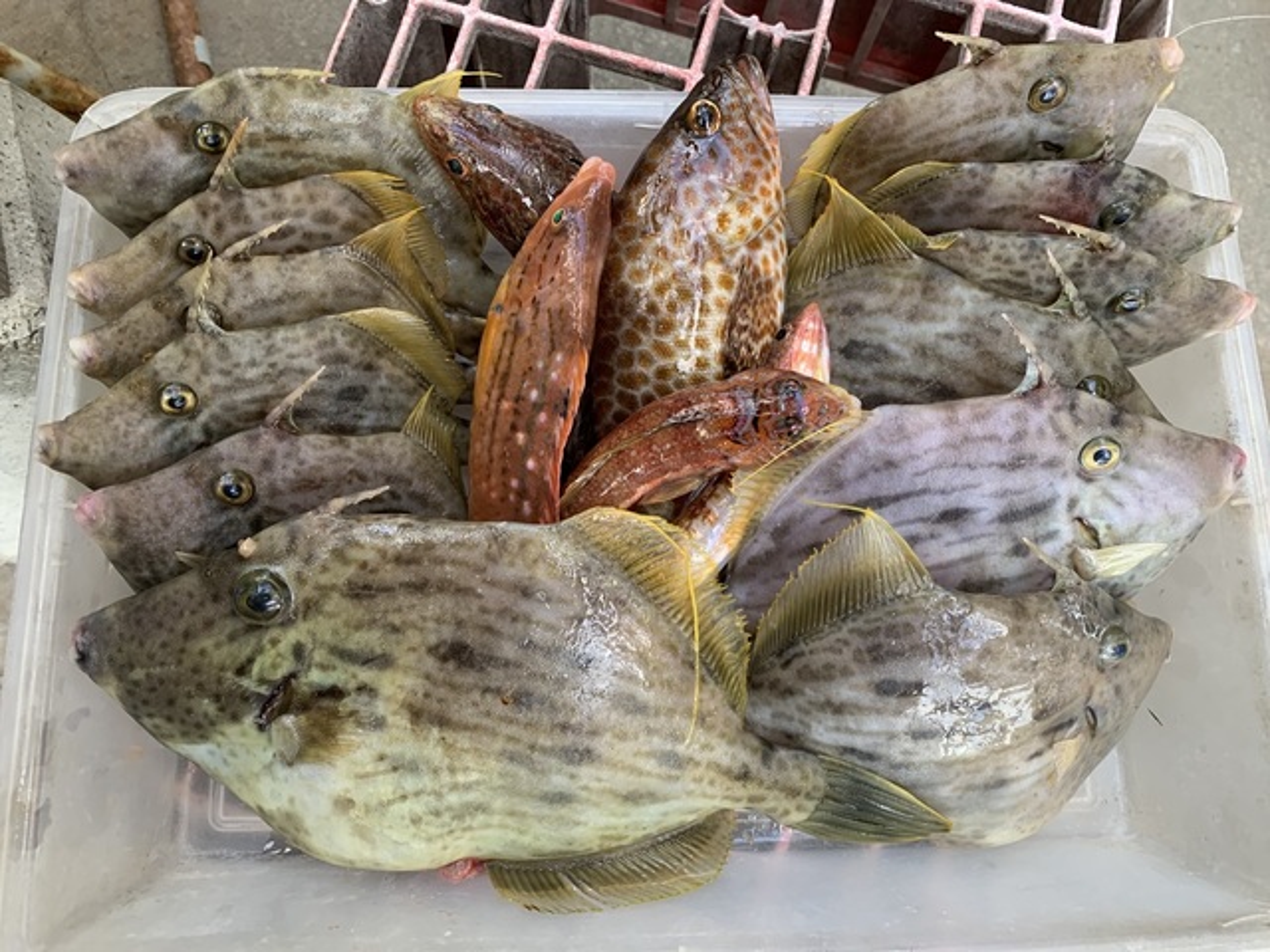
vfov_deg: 53.1
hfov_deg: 67.3
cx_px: 635
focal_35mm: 26
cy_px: 476
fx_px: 954
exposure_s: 1/119
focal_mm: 4.25
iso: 100
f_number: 1.8
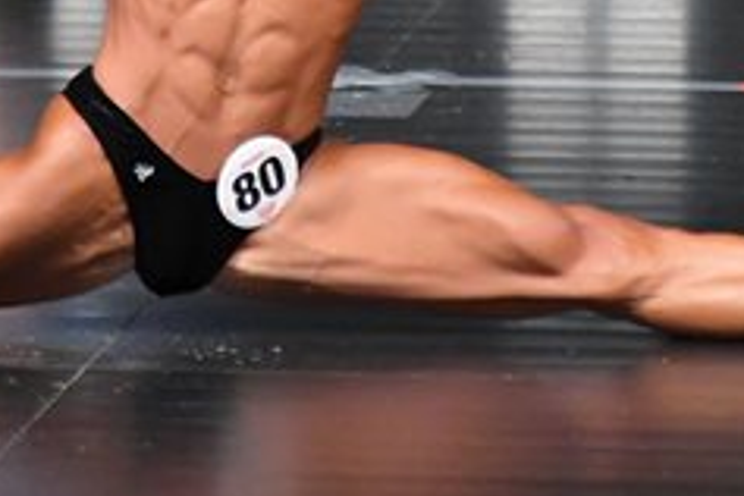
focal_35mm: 1471
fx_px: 30398
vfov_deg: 0.9
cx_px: 322
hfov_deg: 1.4
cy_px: -201
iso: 5000
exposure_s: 1/400
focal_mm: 300
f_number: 5.6
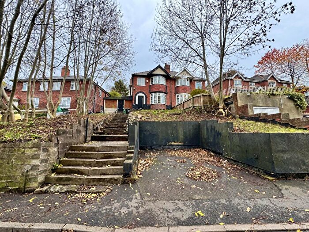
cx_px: 154
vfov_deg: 85.7
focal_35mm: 14
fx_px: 125
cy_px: 116
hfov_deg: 102.1
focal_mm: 2.22
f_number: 2.2
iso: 40
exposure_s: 1/105
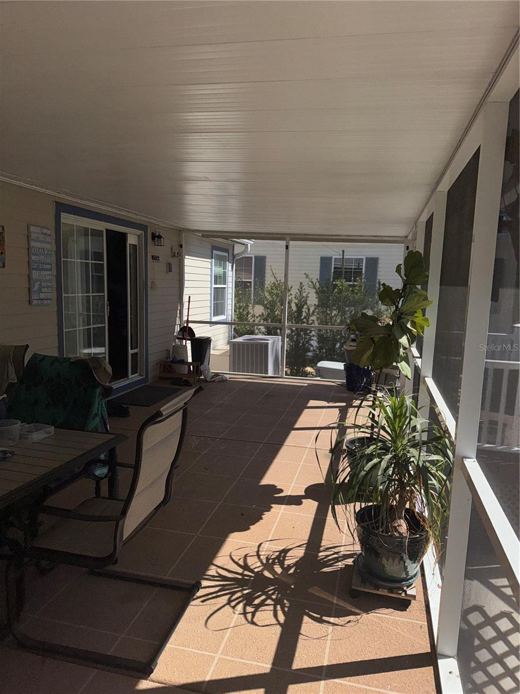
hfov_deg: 56.8
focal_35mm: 24
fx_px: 481
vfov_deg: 71.6
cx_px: 260
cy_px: 347
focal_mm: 6.76
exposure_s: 1/10417
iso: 50
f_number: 1.78
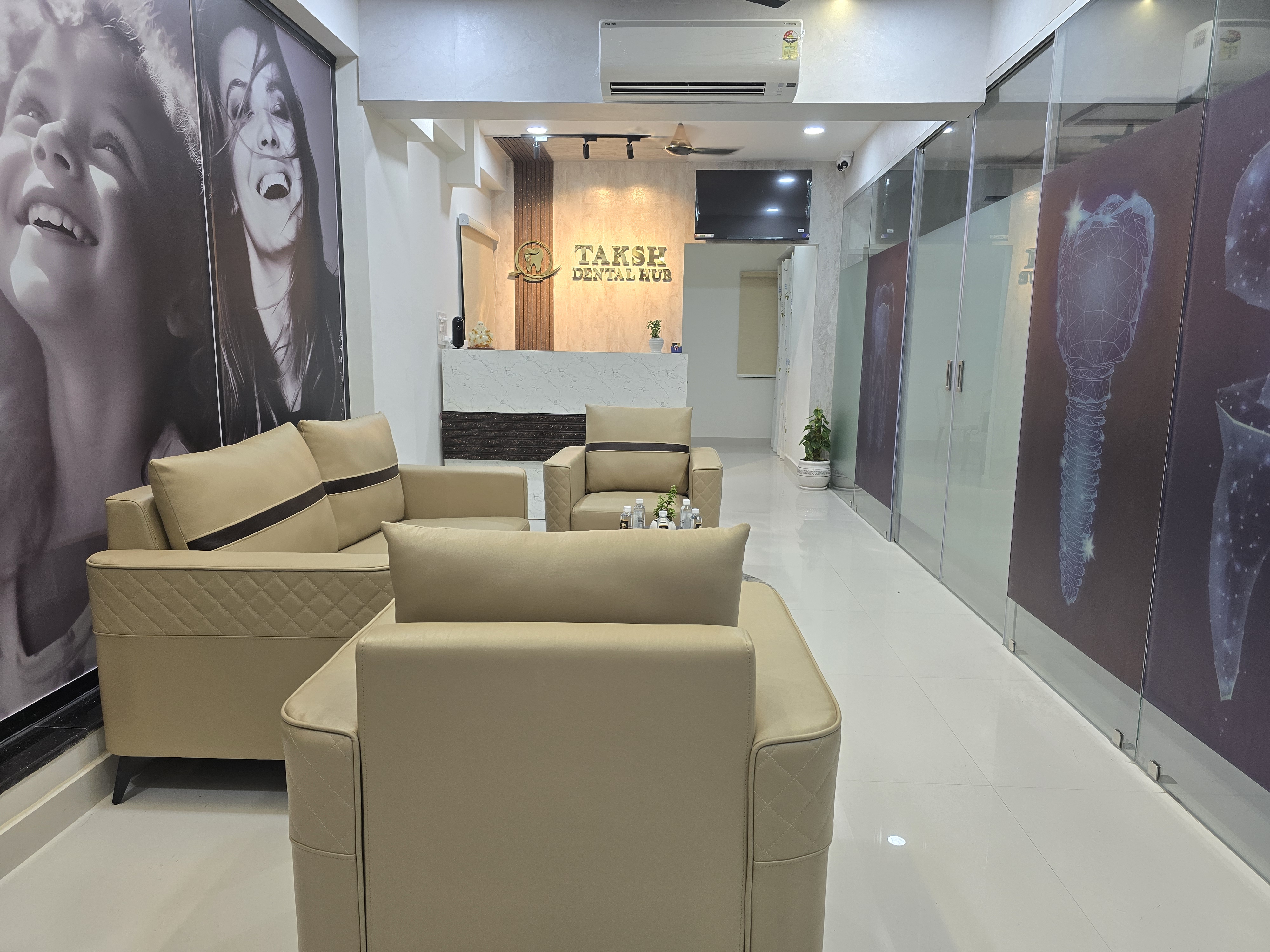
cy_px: 476
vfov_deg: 58.9
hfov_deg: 73.9
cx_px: 635
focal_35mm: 23
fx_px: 844
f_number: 1.7
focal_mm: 6.3
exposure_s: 1/100
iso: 100
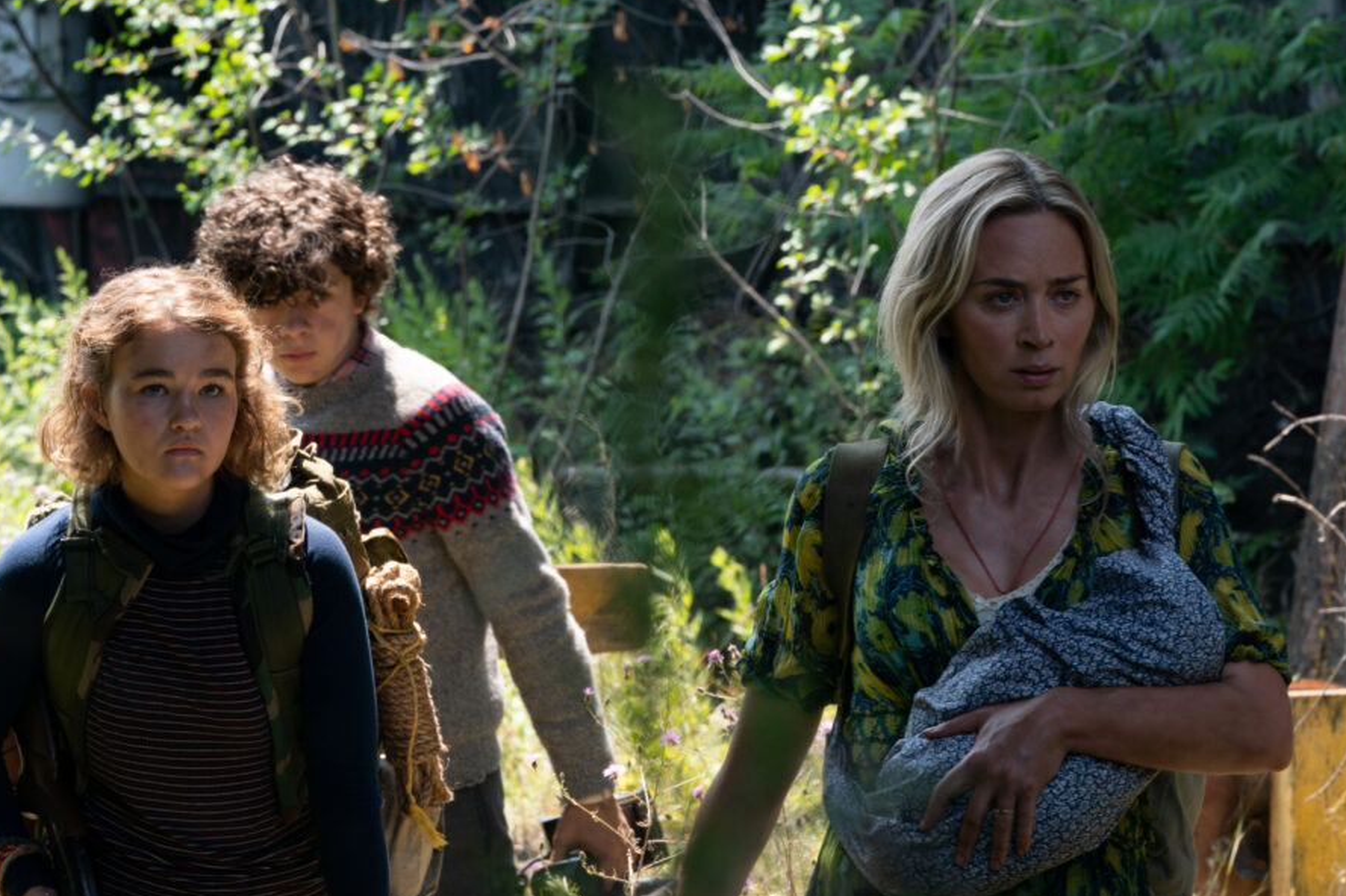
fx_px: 6914
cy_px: 542
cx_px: 842
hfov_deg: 11.1
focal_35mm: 185
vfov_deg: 7.4
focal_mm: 137
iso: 500
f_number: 13
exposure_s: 1/160
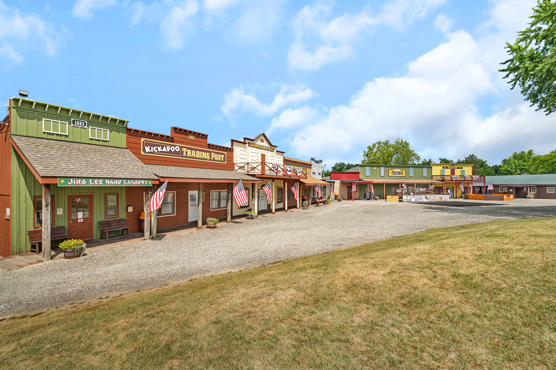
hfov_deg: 95.0
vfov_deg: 72.0
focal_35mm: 16
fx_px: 255
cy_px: 185
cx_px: 278
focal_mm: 16.5
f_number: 8
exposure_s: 1/500
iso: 500
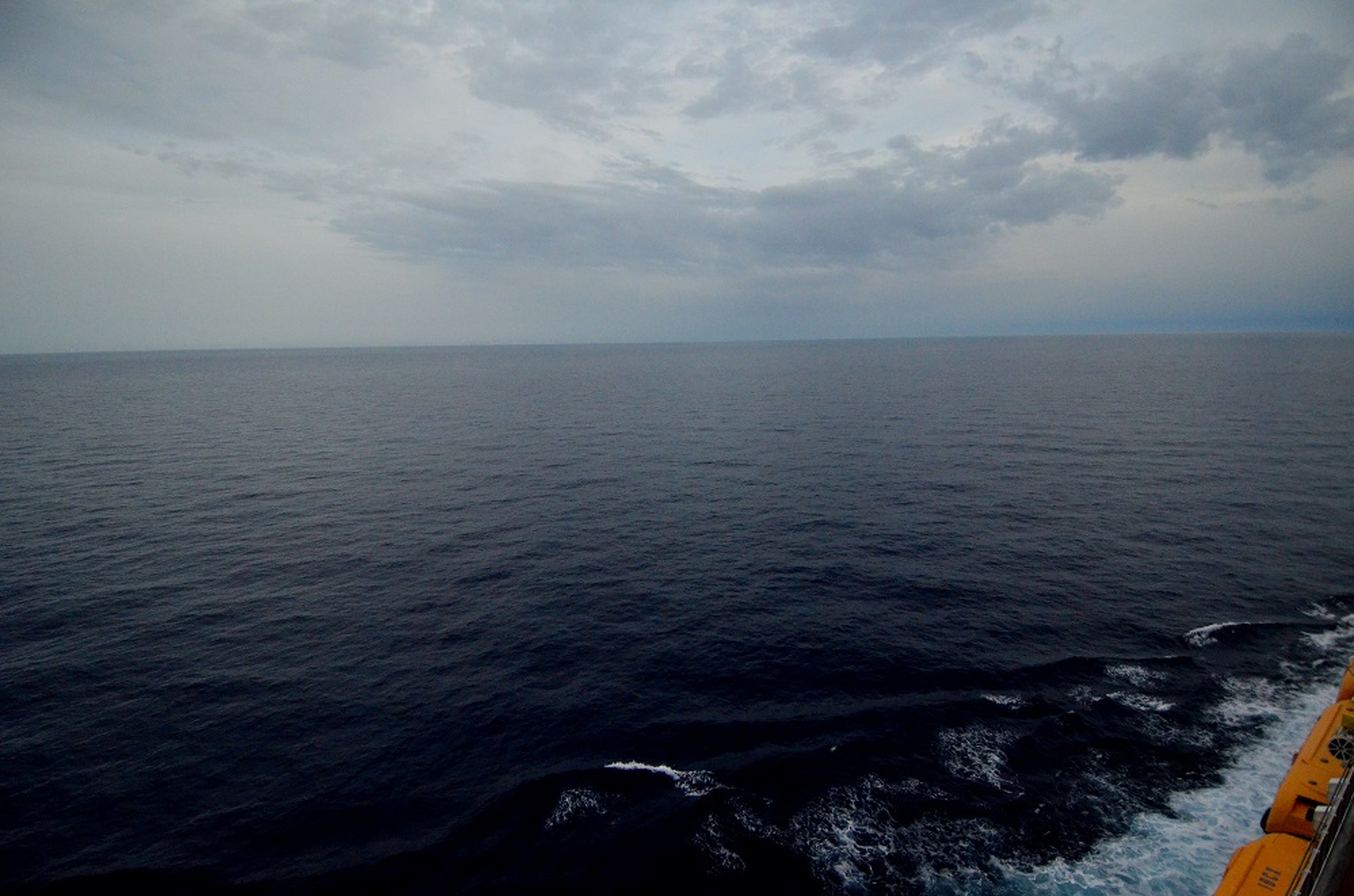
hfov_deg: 90.1
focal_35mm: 18
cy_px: 448
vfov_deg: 67.1
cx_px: 677
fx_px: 675
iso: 3200
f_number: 4.5
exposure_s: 1/8000
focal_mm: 12
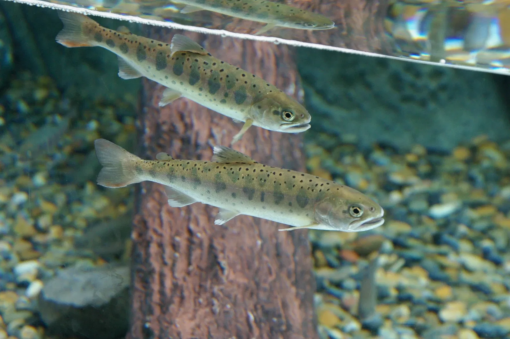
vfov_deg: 17.1
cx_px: 255
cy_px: 170
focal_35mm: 80
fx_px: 1125
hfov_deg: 25.5
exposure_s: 1/40
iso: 800
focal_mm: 53
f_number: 6.3
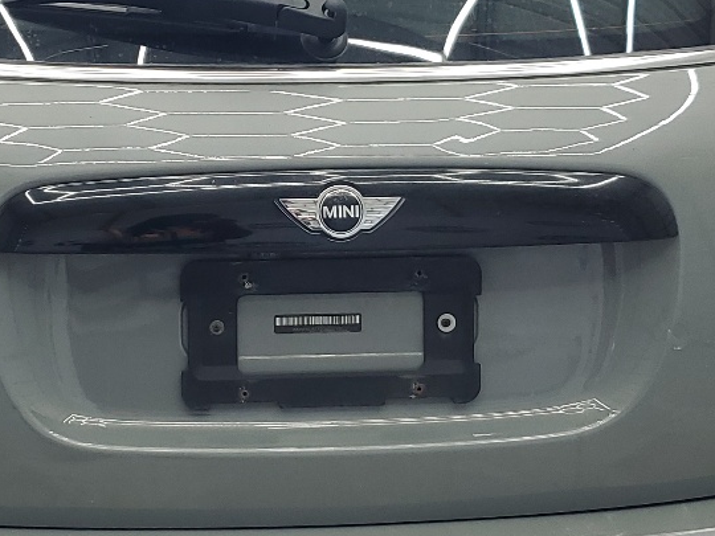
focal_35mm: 77
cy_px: 230
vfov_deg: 19.1
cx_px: 261
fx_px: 1590
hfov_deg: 25.3
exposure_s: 1/60.2
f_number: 1.5
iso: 55
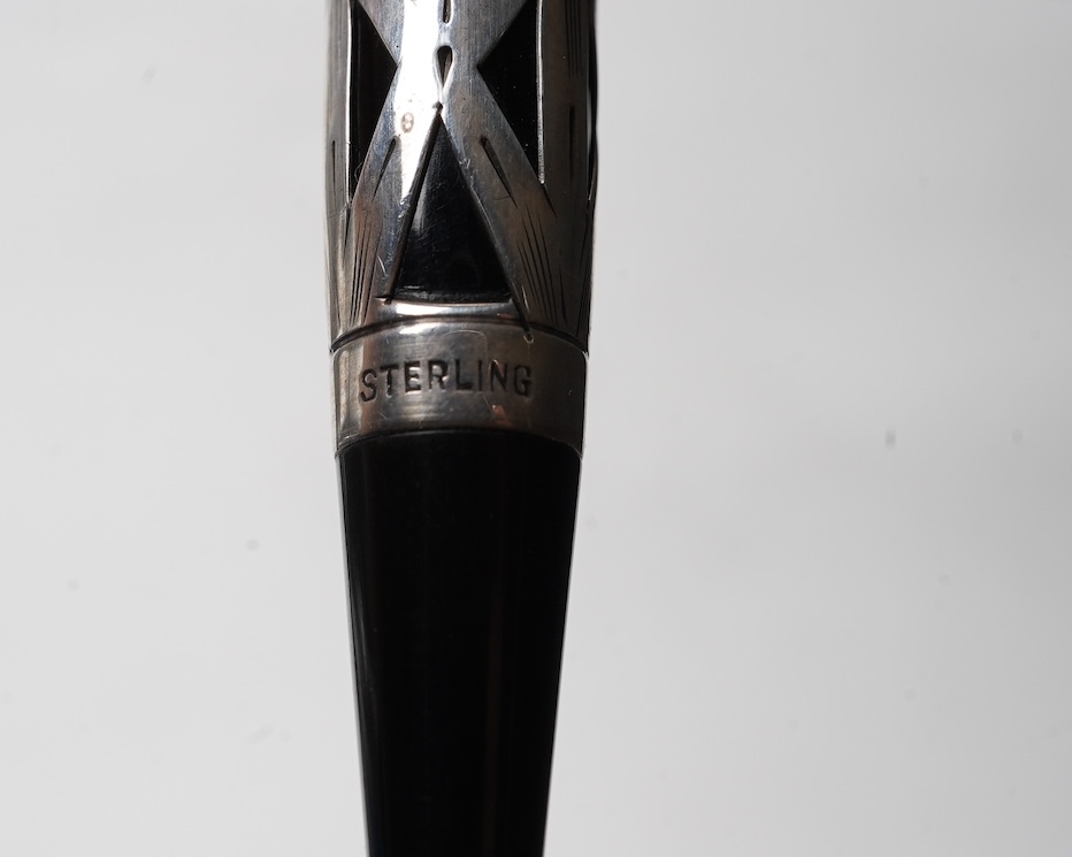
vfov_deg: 29.7
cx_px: 426
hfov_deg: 36.5
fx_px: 1618
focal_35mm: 51
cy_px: 429
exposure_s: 1/100
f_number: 22
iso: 400
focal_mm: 30
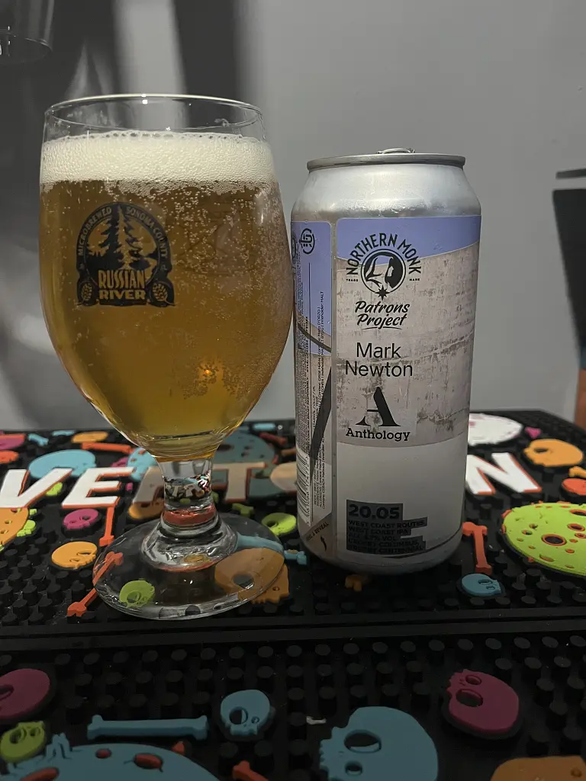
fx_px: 587
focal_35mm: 26
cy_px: 390
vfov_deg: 67.3
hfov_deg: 53.1
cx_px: 293
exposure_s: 1/25
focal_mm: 5.1
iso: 500
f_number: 1.6
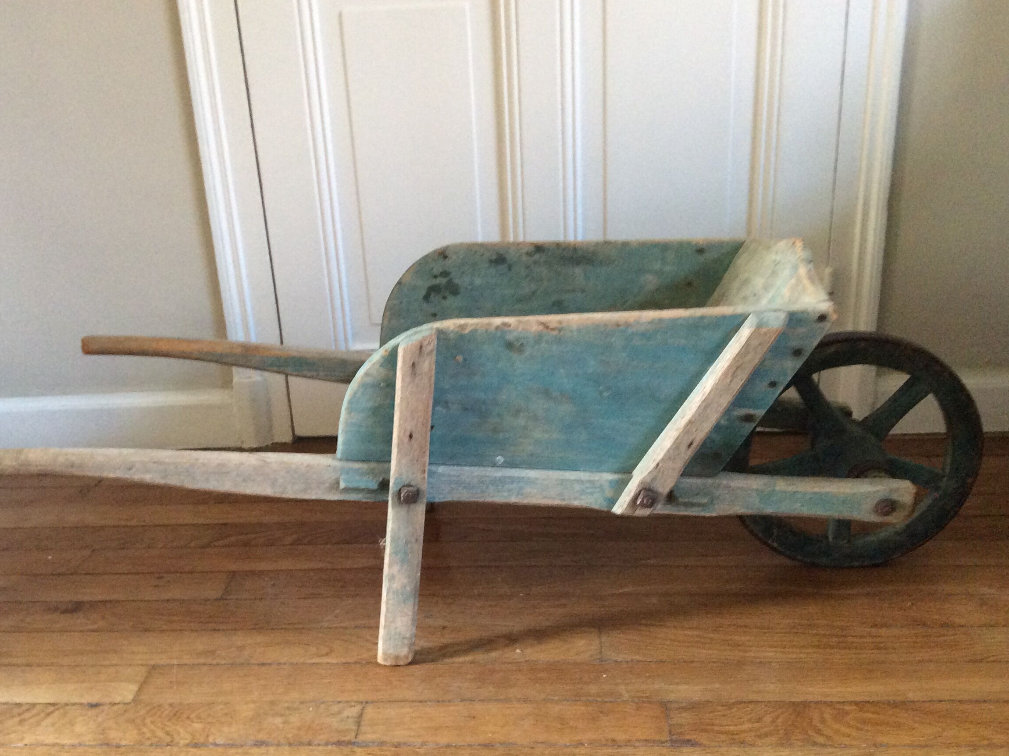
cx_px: 481
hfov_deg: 51.3
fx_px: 1049
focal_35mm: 36
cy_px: 414
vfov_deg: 39.6
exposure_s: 1/25
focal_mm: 3.3
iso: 250
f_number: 2.4
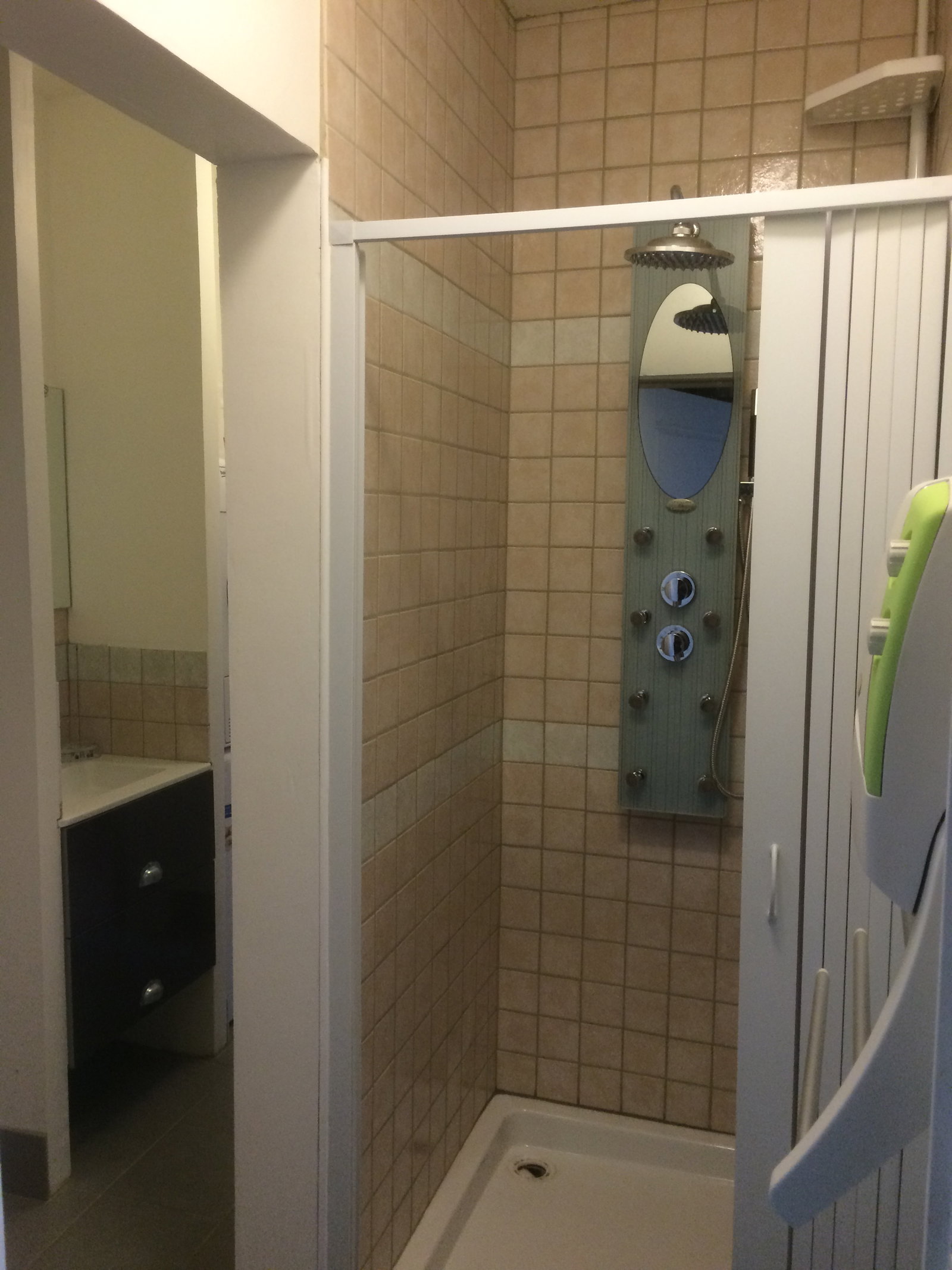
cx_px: 476
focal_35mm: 29
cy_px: 635
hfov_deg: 48.2
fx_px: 1063
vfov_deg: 61.7
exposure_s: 1/33
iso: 160
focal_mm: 4.15
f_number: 2.2
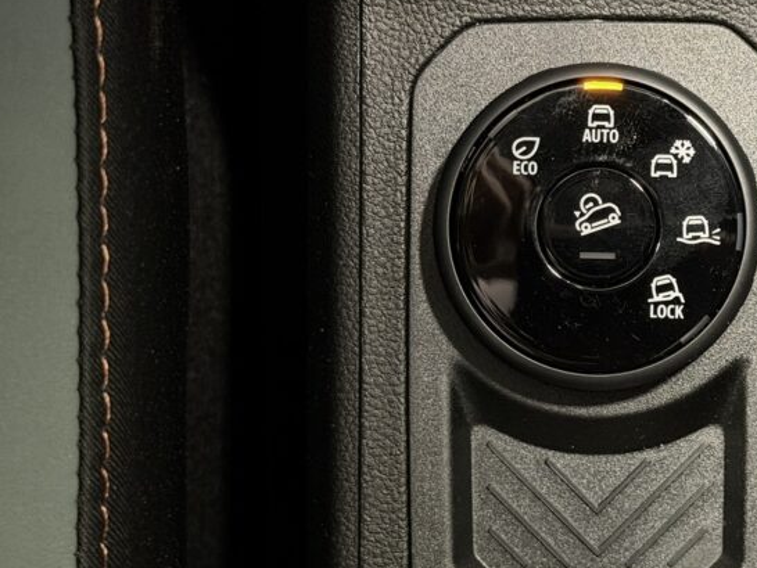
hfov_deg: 21.5
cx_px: 599
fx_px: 1969
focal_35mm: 90
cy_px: 224
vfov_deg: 16.4
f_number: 1.78
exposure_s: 1/20
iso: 800
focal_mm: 6.76
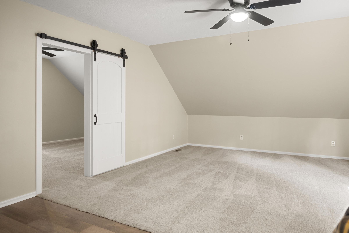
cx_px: 174
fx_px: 233
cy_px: 116
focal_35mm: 24
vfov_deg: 53.1
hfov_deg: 73.7
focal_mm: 16
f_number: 7.1
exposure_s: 1/2
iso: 400
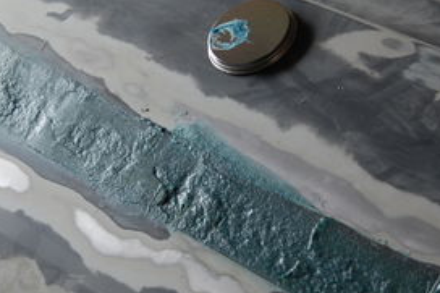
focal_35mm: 134
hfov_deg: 15.3
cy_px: 136
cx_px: 176
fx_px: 1637
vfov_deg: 10.2
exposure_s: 1/50
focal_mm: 38
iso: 400
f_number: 5
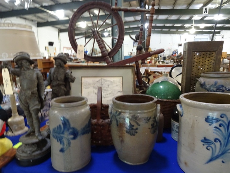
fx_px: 159
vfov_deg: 56.8
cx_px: 115
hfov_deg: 71.6
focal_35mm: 24
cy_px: 86
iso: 800
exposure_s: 1/25
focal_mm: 4.1
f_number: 3.5
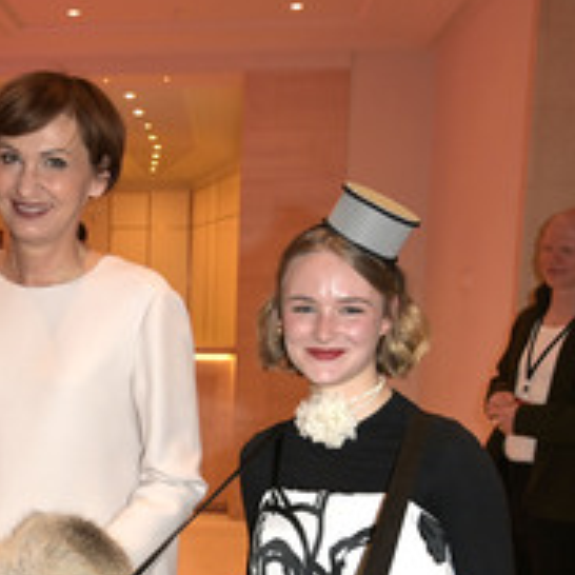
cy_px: 461
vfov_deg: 26.8
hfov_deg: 26.1
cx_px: 27
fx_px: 1184
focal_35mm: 63
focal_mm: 30
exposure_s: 1/60
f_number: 5
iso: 2000
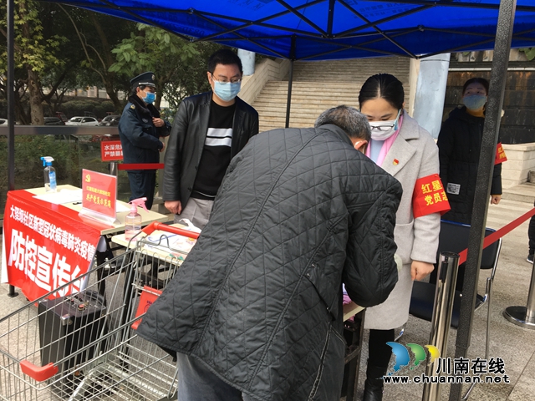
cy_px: 200
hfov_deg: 61.7
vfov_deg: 48.2
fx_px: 448
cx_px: 268
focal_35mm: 29
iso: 25
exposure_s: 1/100
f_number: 2.2
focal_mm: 4.15
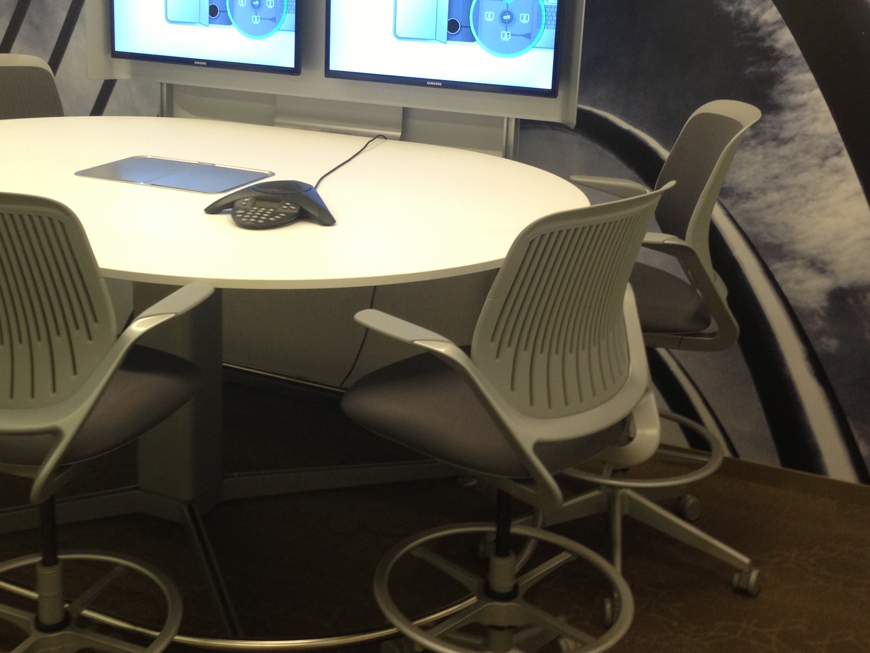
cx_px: 328
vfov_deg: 29.4
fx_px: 1232
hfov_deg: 38.7
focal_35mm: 49
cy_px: 208
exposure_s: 1/20
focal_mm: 4.13
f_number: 2.4
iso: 100
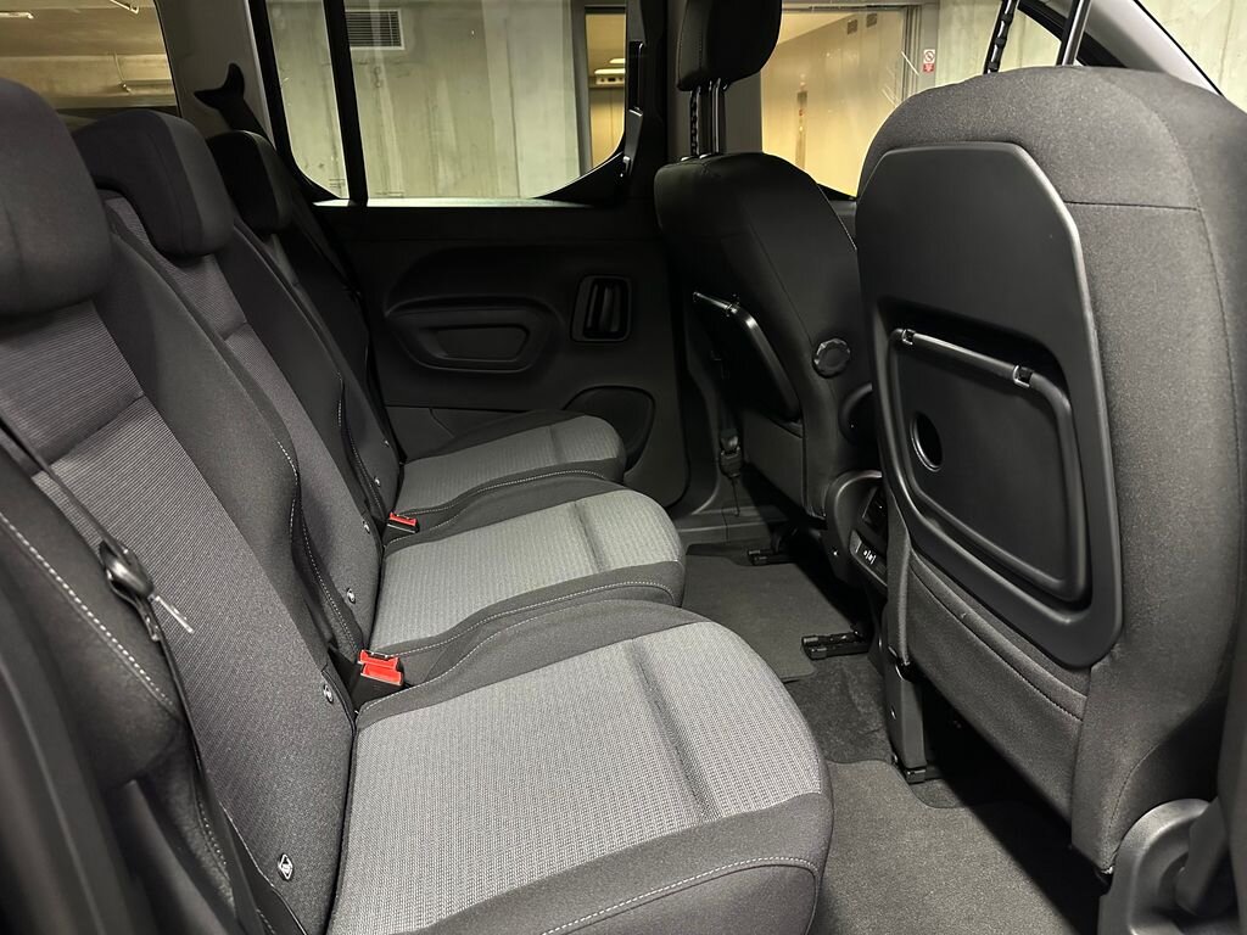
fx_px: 865
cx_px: 624
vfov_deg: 56.8
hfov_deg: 71.6
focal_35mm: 24
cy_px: 468
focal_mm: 6.86
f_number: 1.78
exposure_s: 1/33
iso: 1000
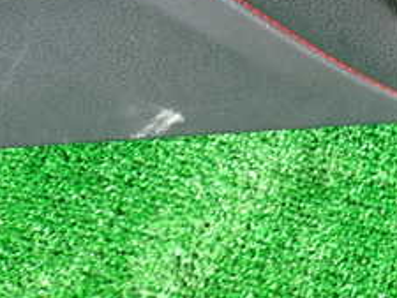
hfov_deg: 22.7
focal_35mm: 80
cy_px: -53
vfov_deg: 17.6
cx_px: 457
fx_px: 918
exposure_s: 1/30
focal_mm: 5.4
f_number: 2.3
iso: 200
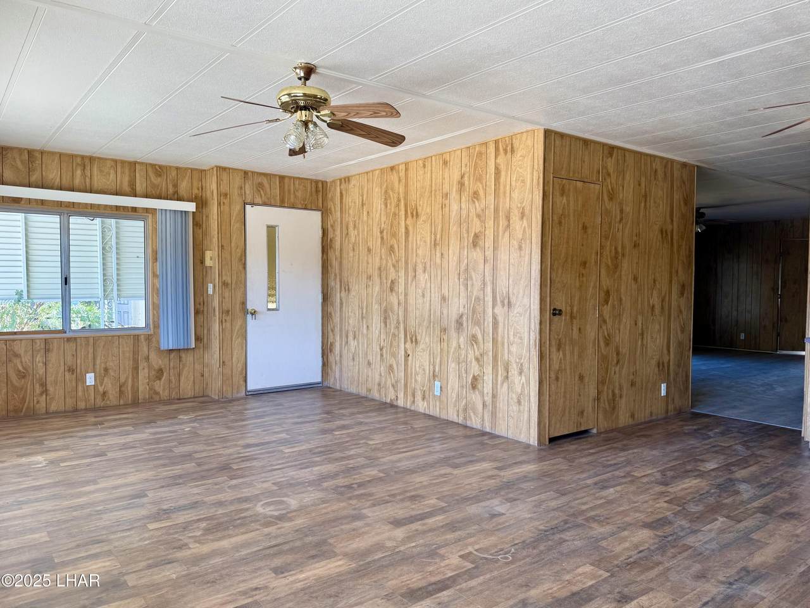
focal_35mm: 24
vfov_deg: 56.8
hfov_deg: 71.6
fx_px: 562
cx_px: 405
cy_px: 304
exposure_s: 1/156
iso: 64
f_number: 1.78
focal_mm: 6.76
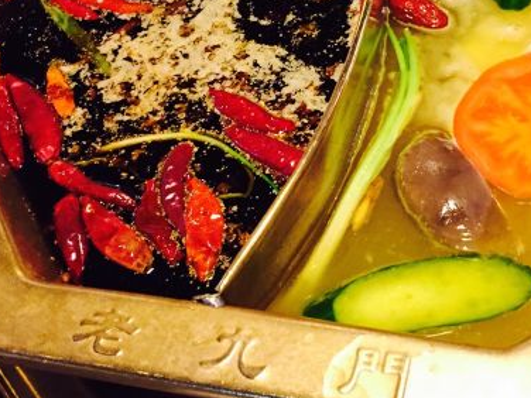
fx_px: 828
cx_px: 410
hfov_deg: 34.6
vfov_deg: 26.6
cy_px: 94
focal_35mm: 54
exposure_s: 1/17
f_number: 2.2
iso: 250
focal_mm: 4.15
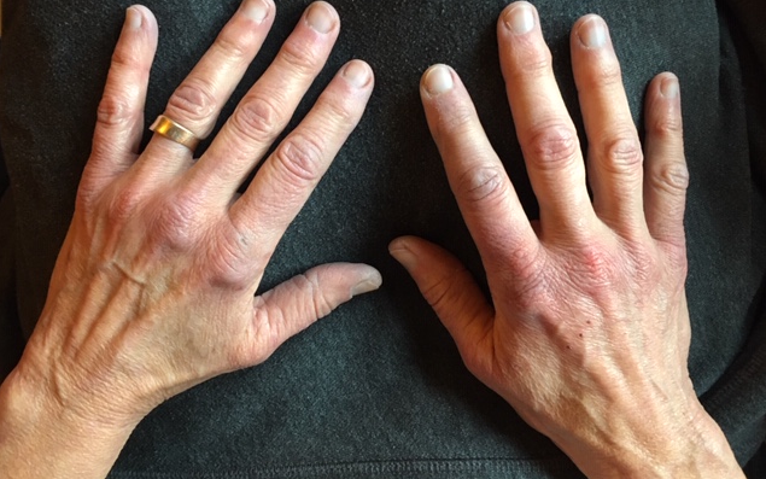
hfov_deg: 61.2
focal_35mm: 31
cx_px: 381
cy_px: 210
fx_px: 647
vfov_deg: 40.5
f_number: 2.2
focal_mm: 4.15
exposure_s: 1/24
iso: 200
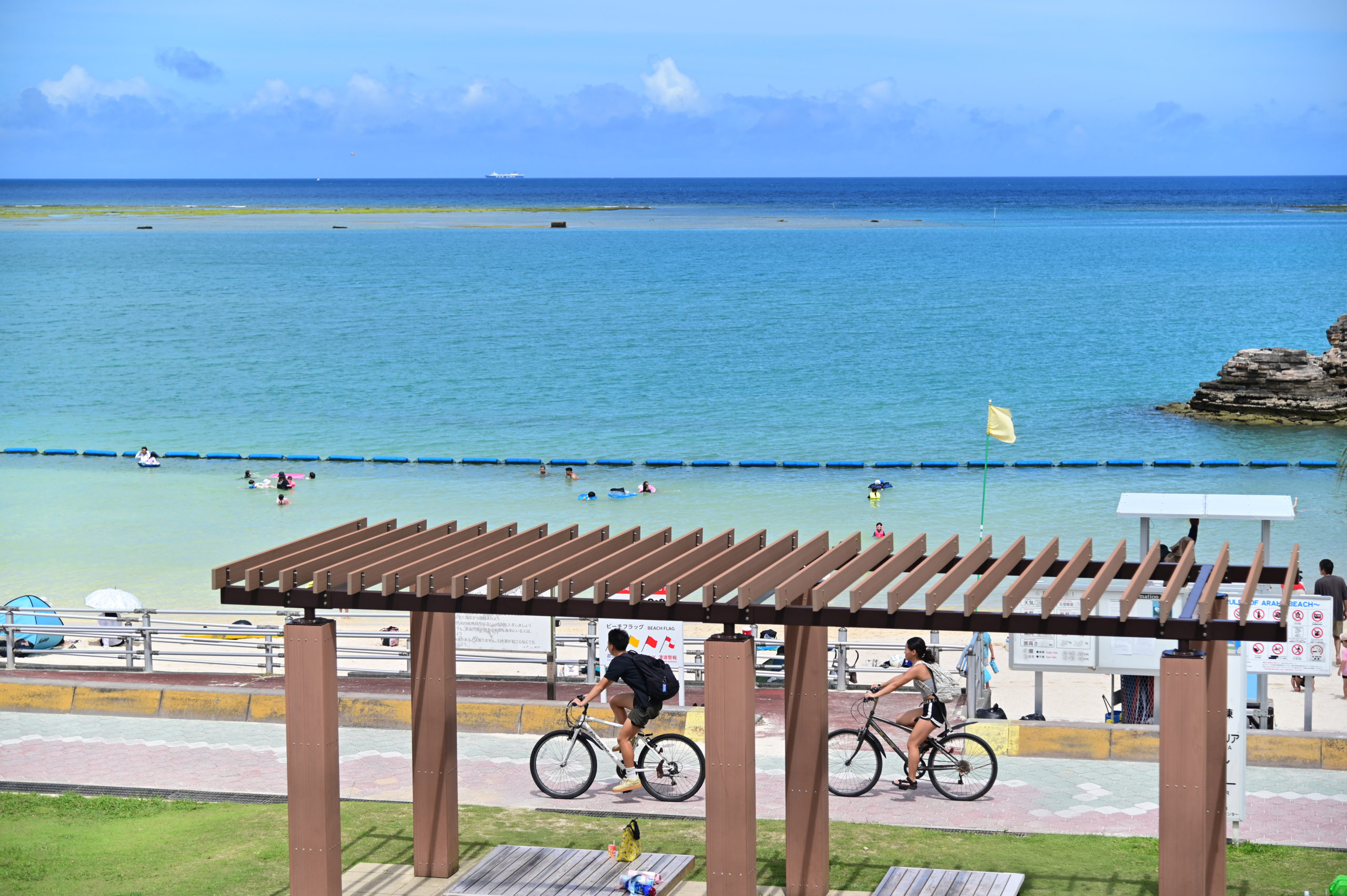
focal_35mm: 70
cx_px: 674
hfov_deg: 28.9
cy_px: 448
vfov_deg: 19.4
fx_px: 2617
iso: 100
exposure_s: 1/1250
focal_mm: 70
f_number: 4
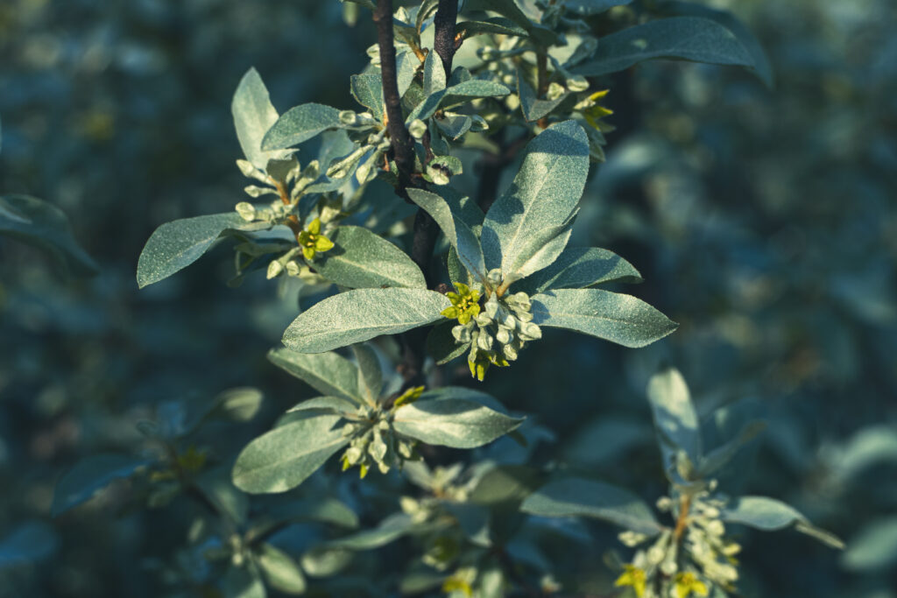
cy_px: 299
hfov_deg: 15.2
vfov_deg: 10.2
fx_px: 3364
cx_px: 448
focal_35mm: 135
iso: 100
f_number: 5.6
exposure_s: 1/320
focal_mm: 49.1
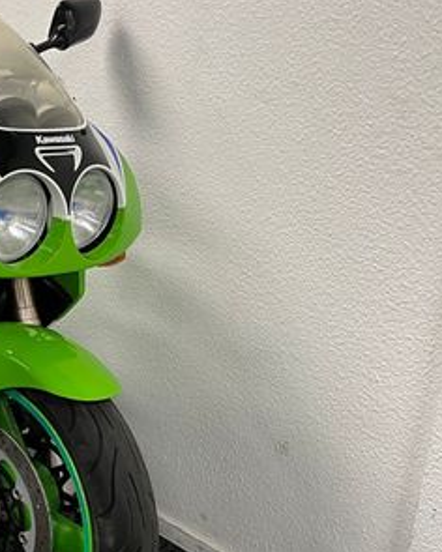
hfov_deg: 24.9
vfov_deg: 34.1
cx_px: -88
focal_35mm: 55
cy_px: 322
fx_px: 899
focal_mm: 5.1
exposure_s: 1/50
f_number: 1.6
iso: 80
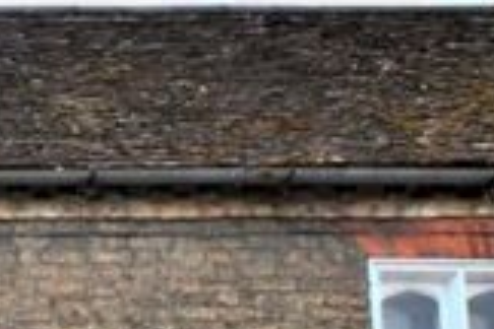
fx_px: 892
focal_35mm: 65
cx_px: -332
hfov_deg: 22.4
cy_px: 550
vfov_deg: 17.8
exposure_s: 1/320
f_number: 10
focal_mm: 10
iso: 400
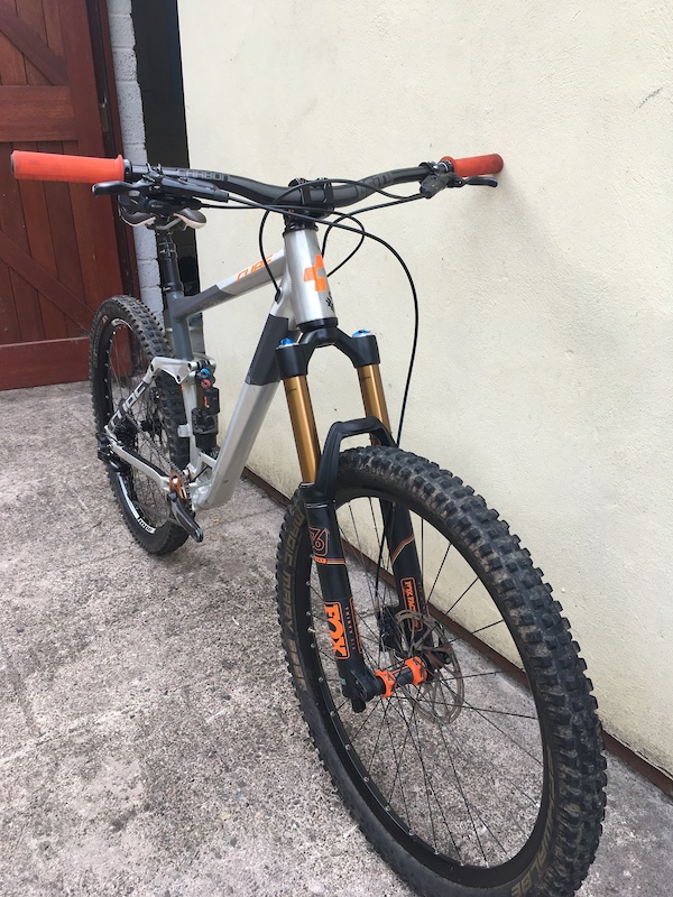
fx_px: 752
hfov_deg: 48.2
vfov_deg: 61.7
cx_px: 336
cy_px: 448
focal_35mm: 29
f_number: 2.2
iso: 25
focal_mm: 4.15
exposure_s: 1/100
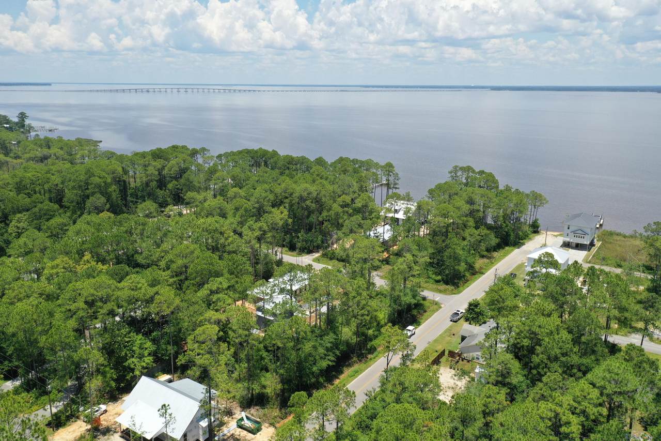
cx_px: 330
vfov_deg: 46.4
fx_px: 514
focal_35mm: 28
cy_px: 220
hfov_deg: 65.5
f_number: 5.6
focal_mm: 10.26
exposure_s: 1/500
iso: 100
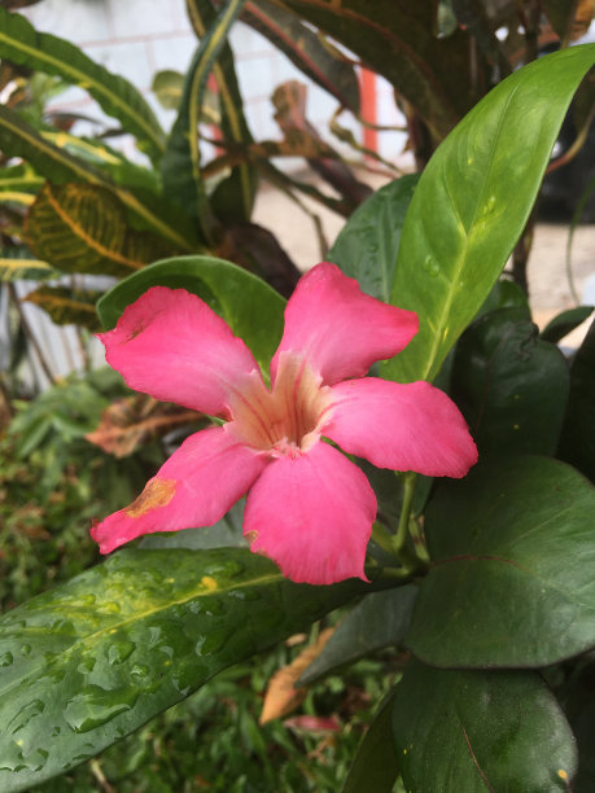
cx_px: 298
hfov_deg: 48.2
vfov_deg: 61.7
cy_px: 396
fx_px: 665
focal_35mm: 29
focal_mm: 4.15
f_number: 2.2
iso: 25
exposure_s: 1/466
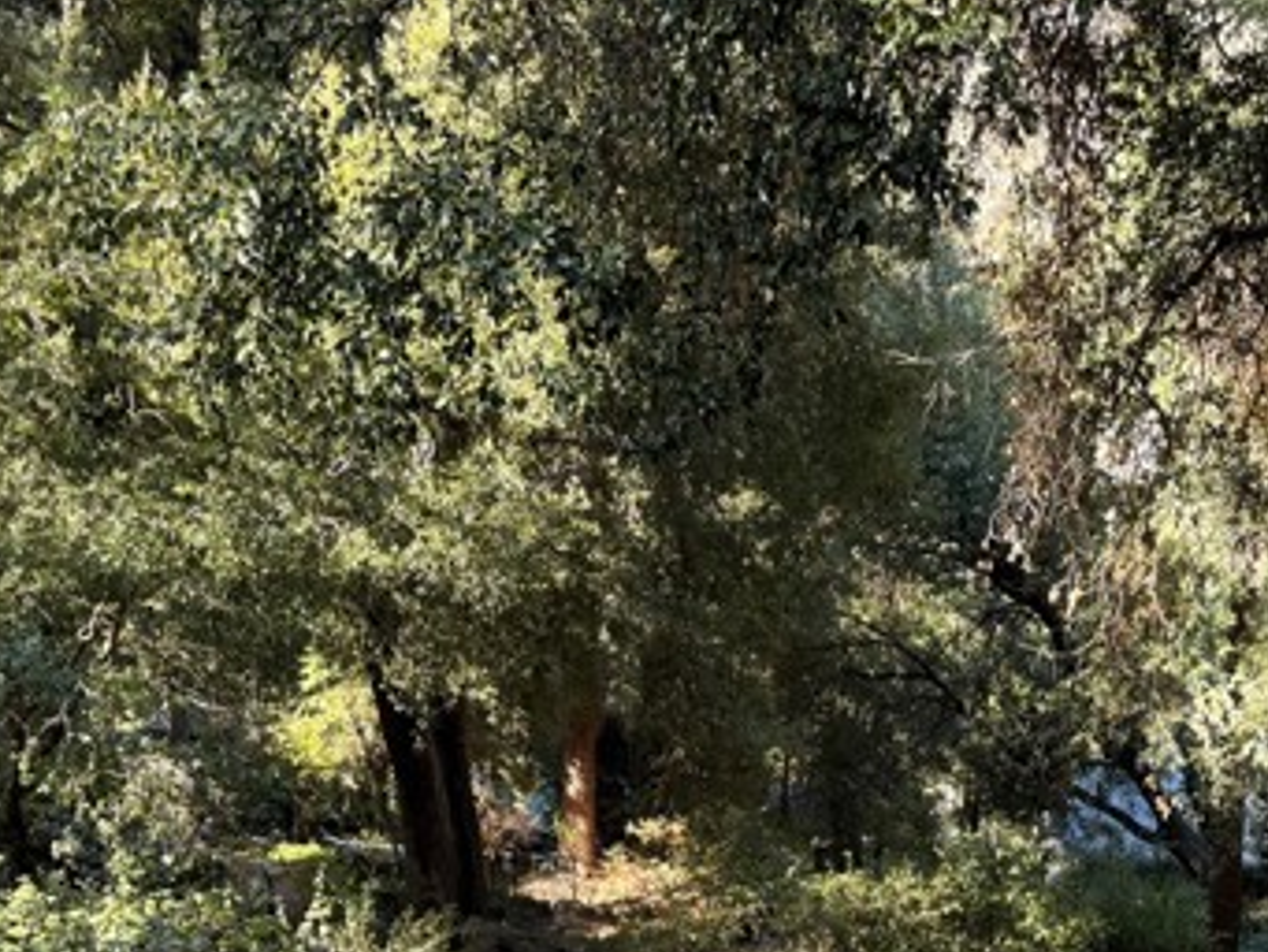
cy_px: 840
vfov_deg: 30.9
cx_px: 703
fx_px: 1649
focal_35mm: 45
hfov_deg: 42.0
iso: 100
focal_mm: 6.76
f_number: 1.78
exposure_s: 1/121
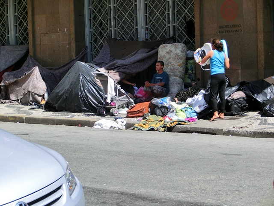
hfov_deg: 15.9
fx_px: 982
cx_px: 137
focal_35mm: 124
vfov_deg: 12.0
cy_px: 103
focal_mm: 21.94
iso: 100
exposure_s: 1/500
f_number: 5.7
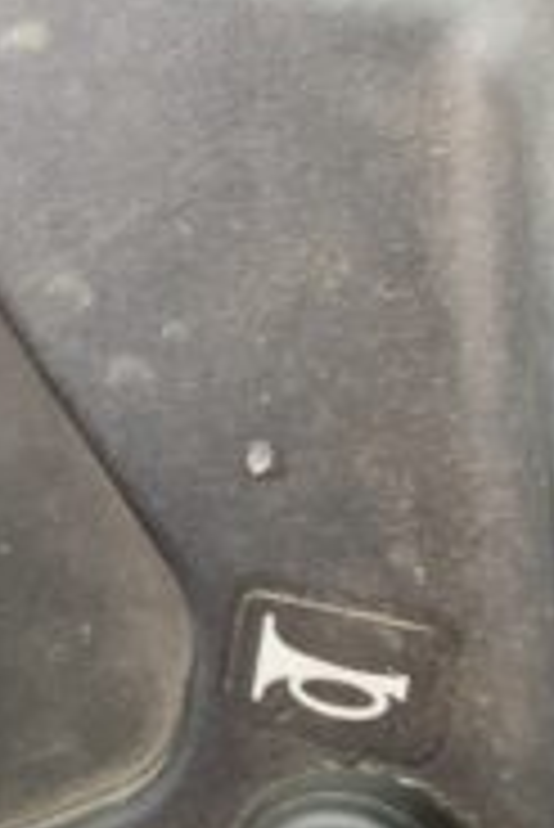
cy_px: 414
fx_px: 2419
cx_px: -414
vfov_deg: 19.4
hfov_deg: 12.1
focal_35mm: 105
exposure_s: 1/60
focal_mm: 3
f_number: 1.8
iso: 64
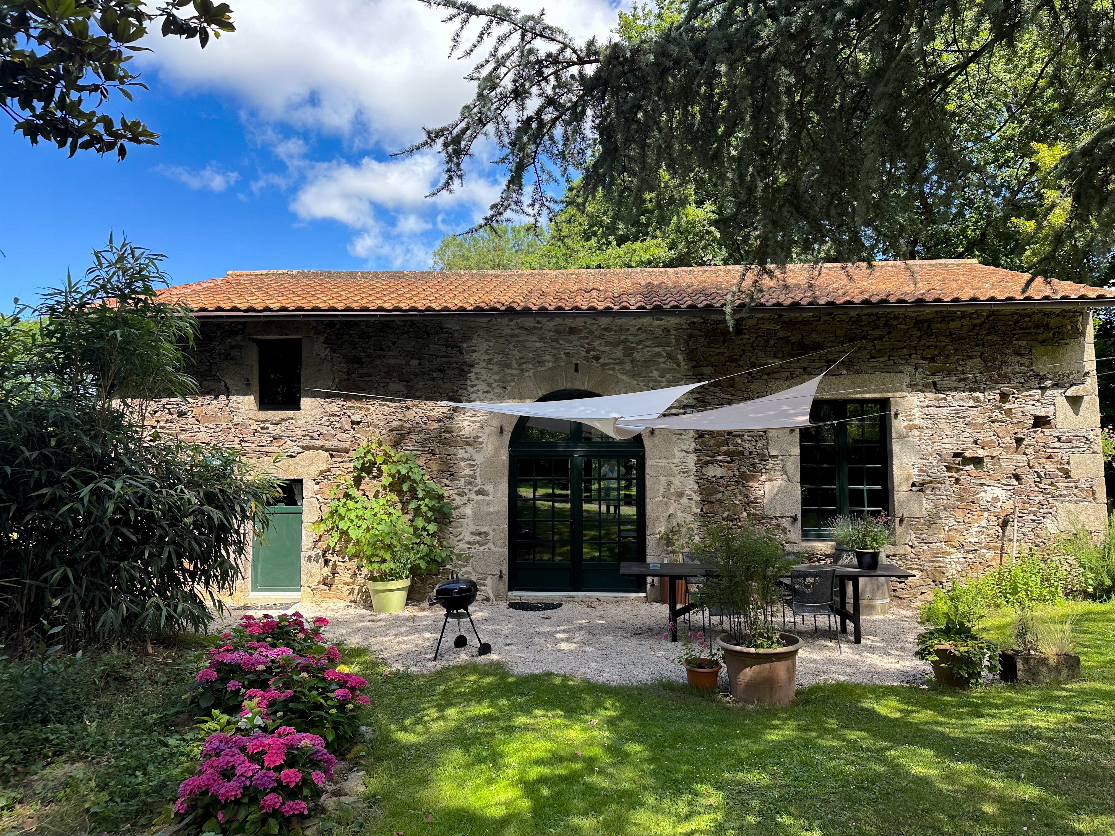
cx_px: 558
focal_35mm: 24
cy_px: 418
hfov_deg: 71.6
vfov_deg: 56.8
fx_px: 773
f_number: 1.8
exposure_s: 1/1400
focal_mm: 6.86
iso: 80
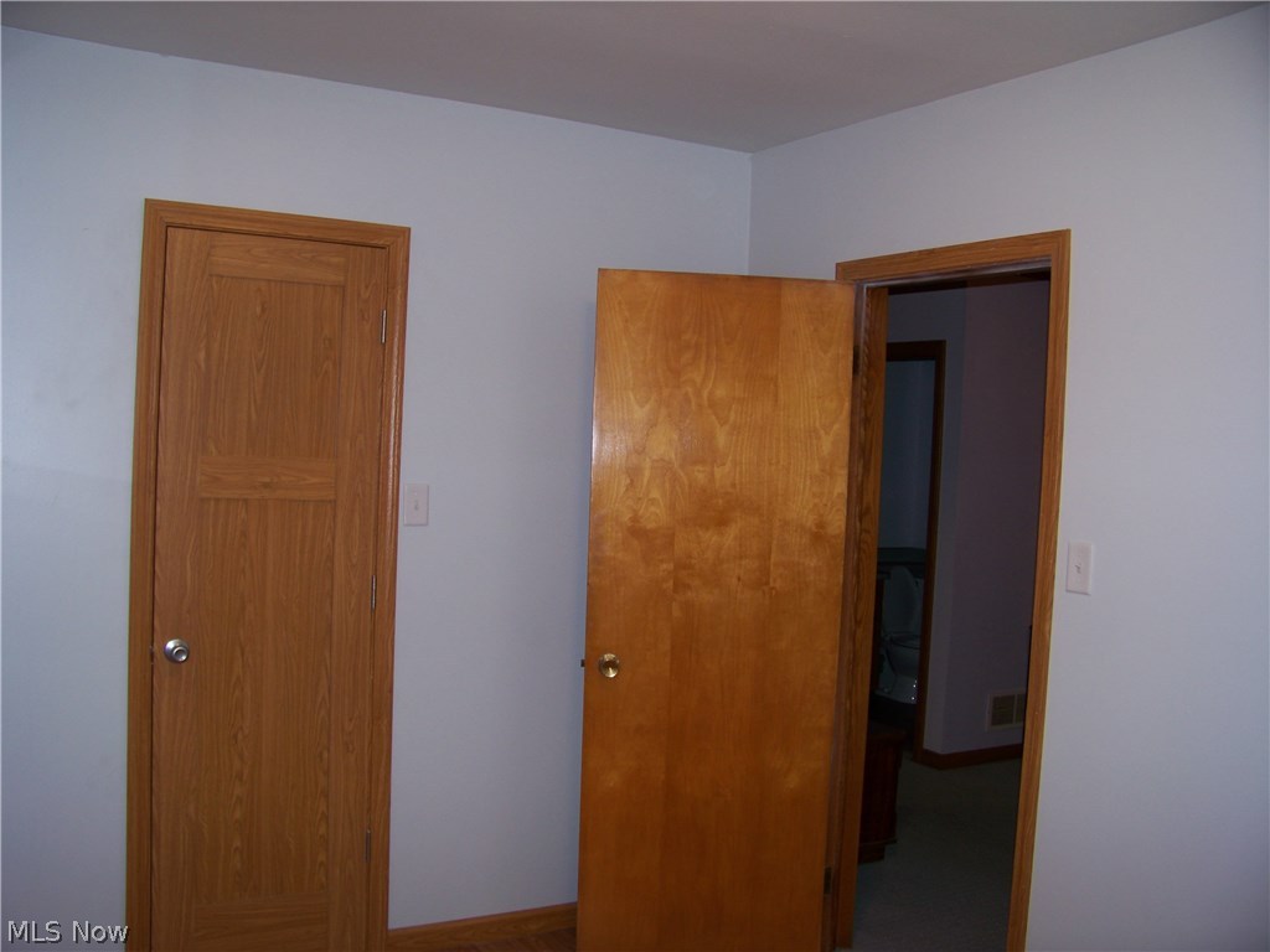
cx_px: 635
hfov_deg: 55.4
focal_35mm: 33
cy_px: 476
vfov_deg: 42.9
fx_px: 1211
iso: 64
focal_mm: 5.85
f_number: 2.8
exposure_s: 1/30
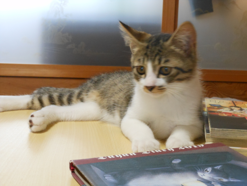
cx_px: 124
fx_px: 450
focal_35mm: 63
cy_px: 93
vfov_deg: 23.3
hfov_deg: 30.7
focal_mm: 11.2
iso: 400
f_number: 5
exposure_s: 1/20
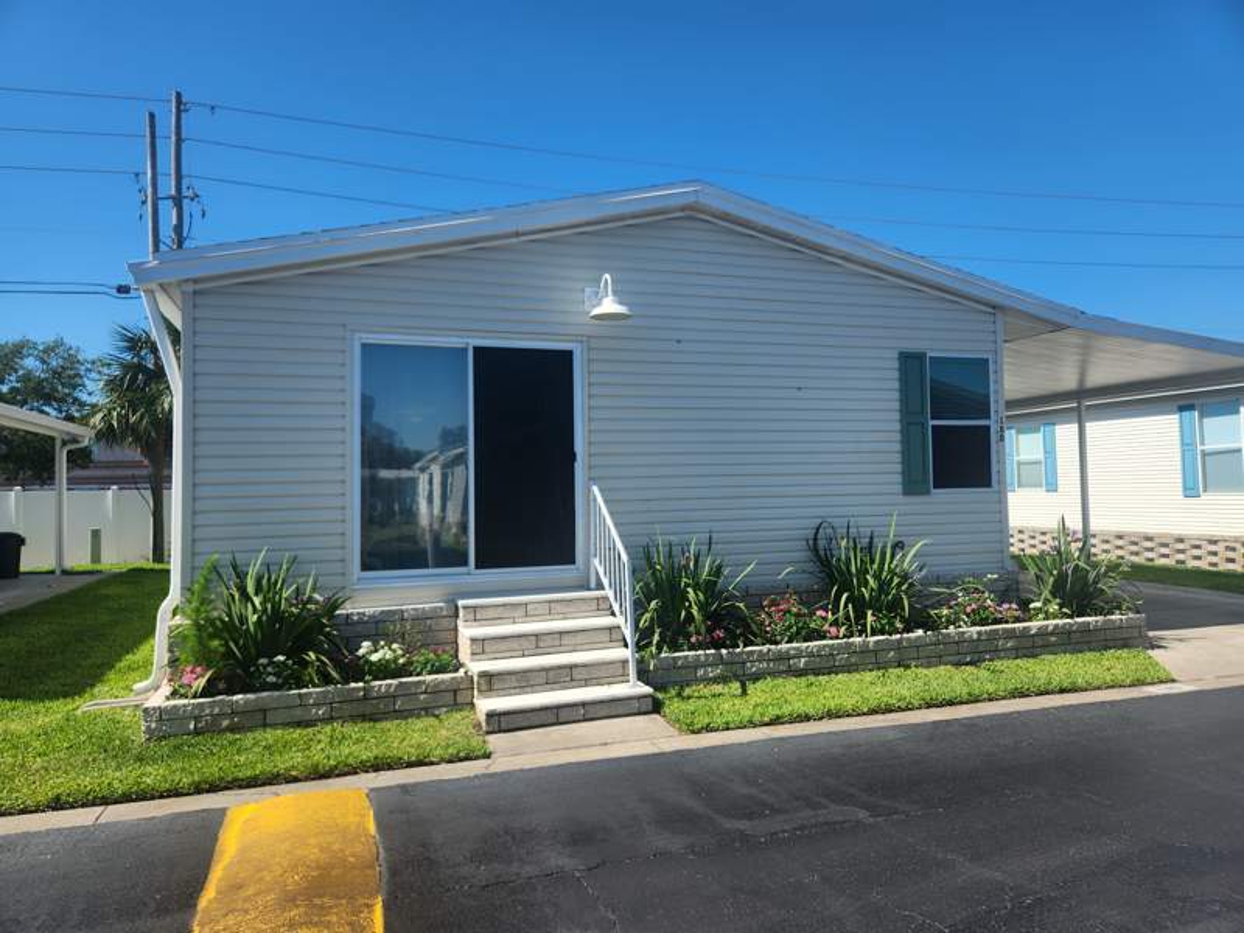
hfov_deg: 73.9
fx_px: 827
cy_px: 466
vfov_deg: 58.9
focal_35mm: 23
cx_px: 622
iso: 20
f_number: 1.8
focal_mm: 5.4
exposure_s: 1/1202
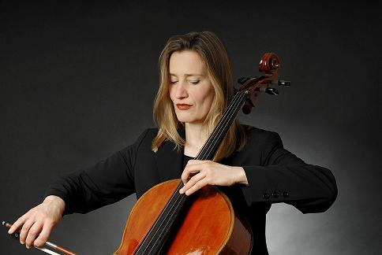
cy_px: 128
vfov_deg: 15.2
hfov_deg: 22.6
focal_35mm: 90
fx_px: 956
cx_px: 191
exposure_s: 1/125
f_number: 10
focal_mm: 60
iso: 100
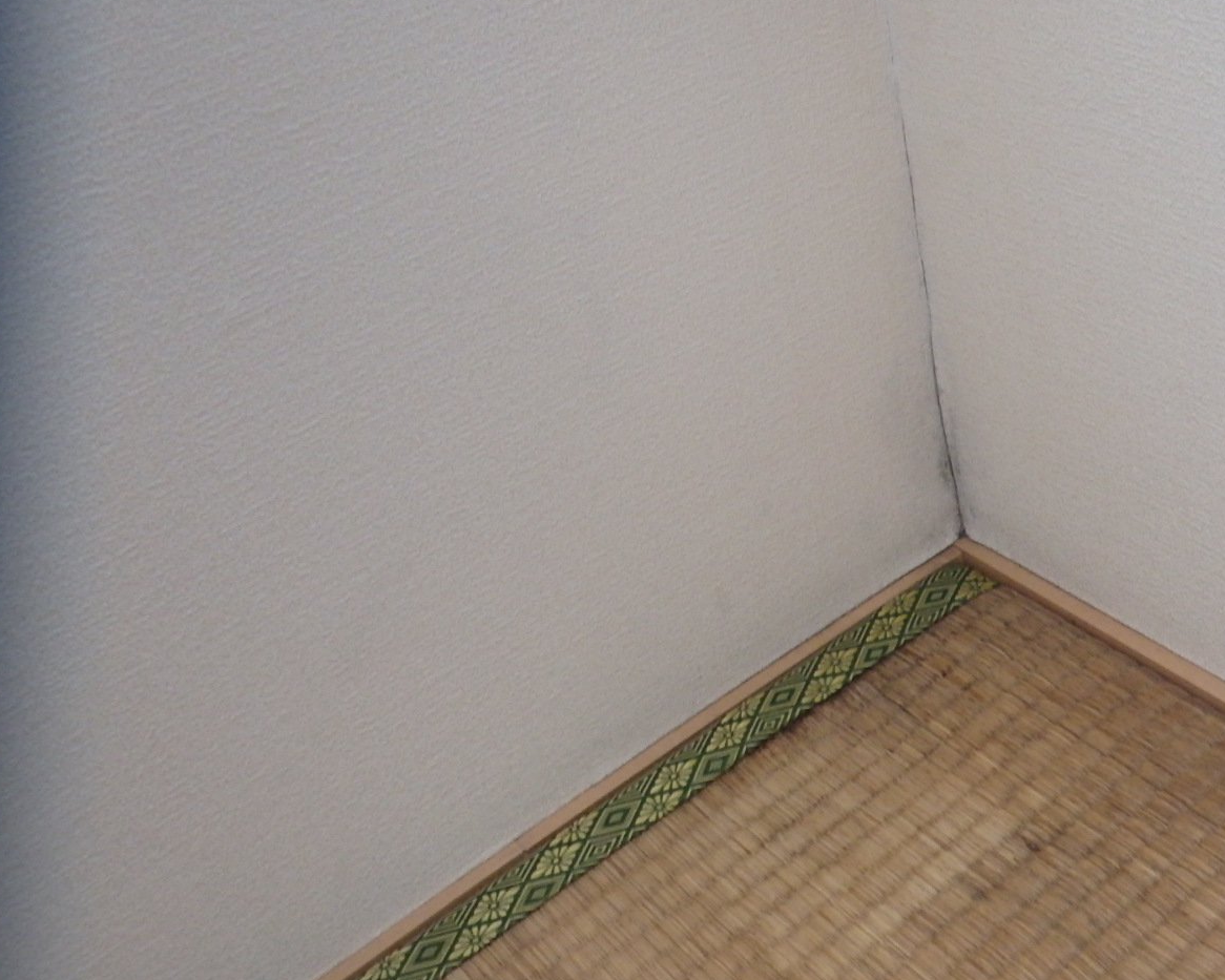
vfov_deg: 33.3
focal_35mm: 45
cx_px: 977
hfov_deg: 39.6
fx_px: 1632
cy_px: 598
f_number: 3.9
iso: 320
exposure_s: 1/30
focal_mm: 5
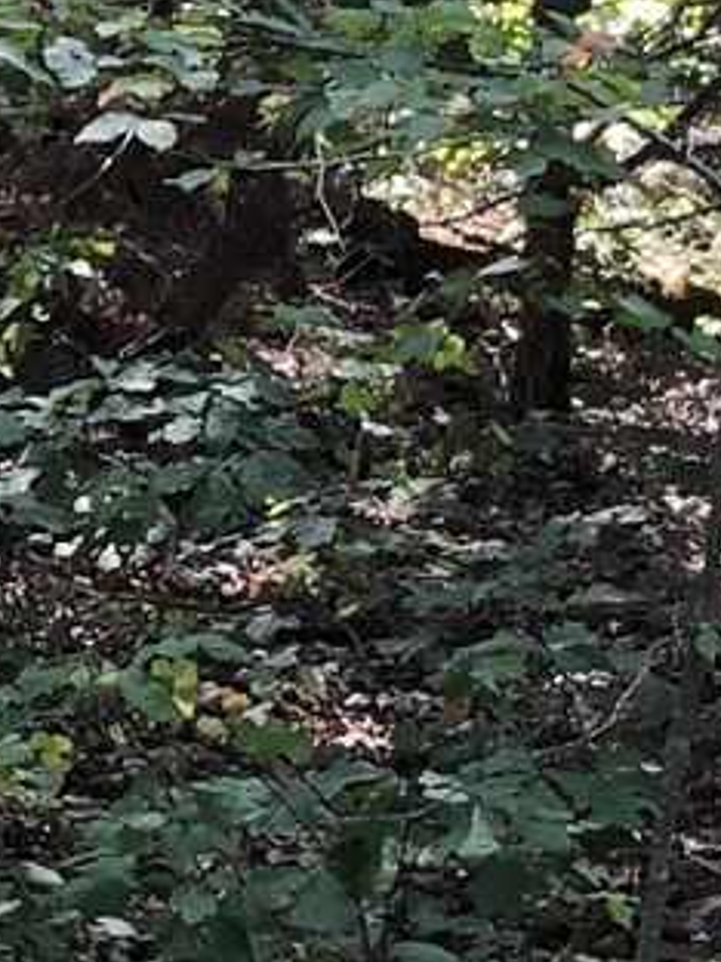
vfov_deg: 9.6
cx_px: -641
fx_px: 5749
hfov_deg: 7.0
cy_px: 376
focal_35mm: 207
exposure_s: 1/120
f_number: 1.8
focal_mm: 3.99
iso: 64
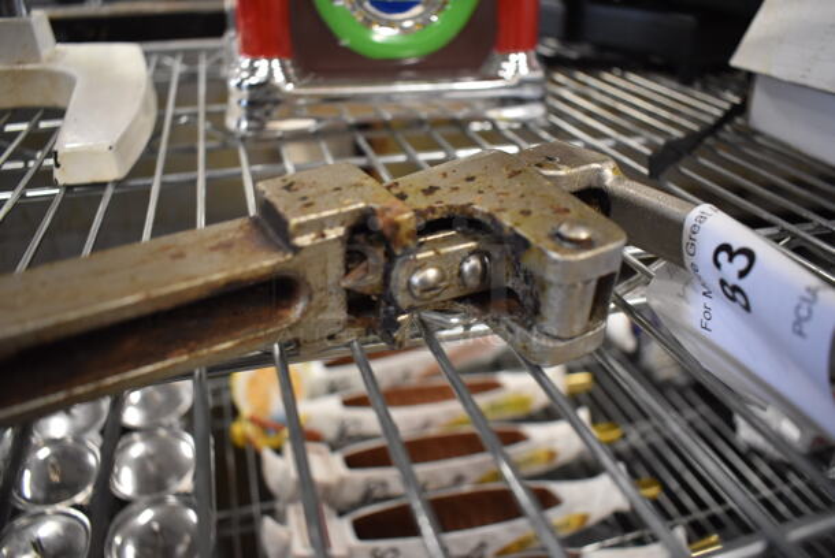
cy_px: 279
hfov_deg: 67.3
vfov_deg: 48.0
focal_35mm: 27
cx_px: 418
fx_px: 627
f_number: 4
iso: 1800
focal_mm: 18
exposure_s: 1/60
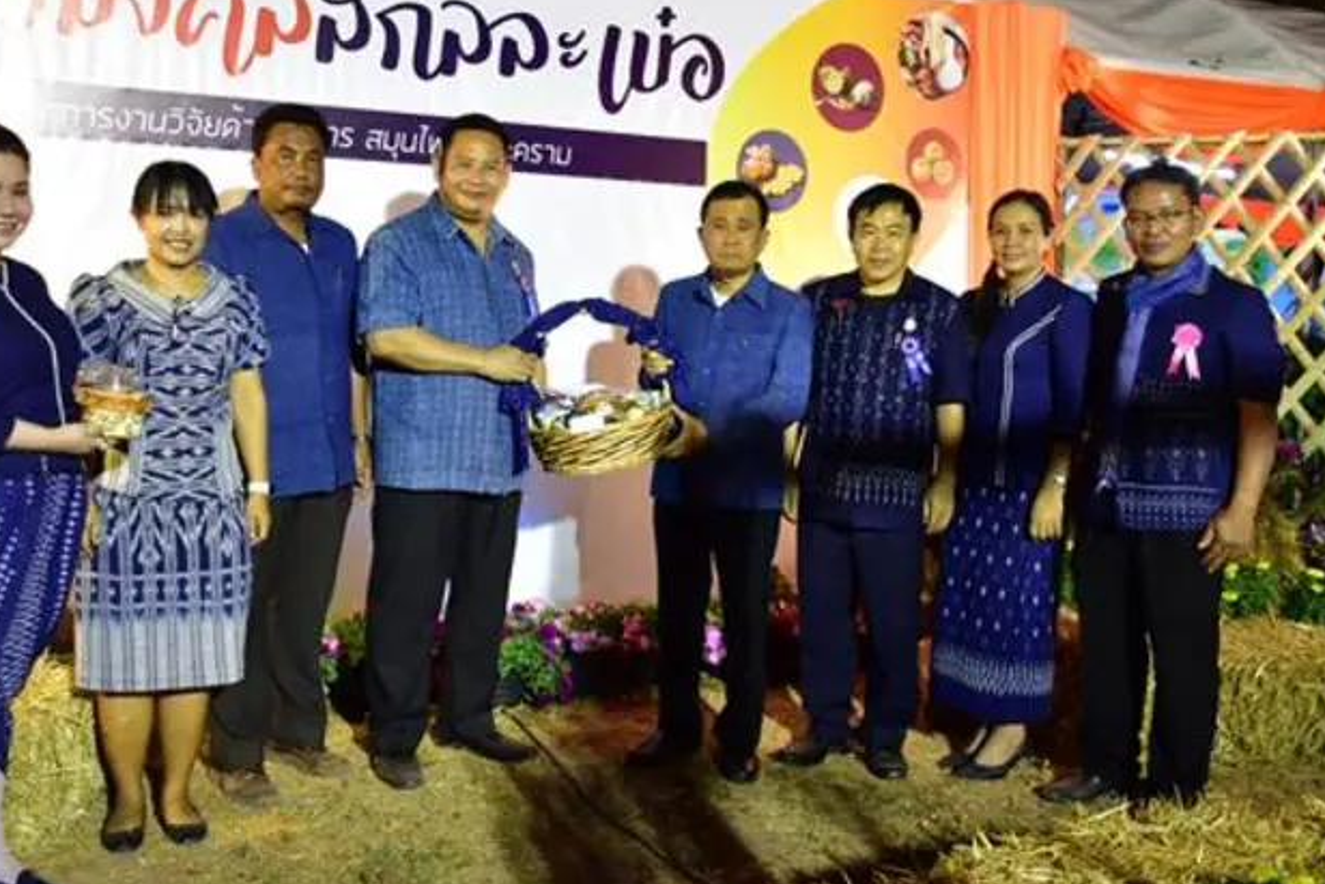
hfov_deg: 50.5
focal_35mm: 38
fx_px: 1399
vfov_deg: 35.0
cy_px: 376
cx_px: 568
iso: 1000
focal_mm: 20
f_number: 3.5
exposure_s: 1/30
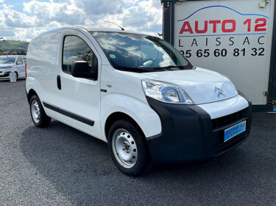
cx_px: 138
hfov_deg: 61.7
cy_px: 103
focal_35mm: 29
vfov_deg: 48.2
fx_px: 231
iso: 25
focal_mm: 3
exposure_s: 1/1412
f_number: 1.8
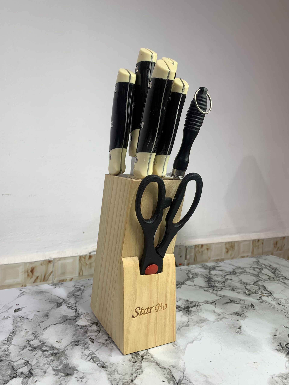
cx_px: 144
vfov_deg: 67.3
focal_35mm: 26
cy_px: 192
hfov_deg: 53.1
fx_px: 289
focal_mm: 4.25
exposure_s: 1/125
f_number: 1.8
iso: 25
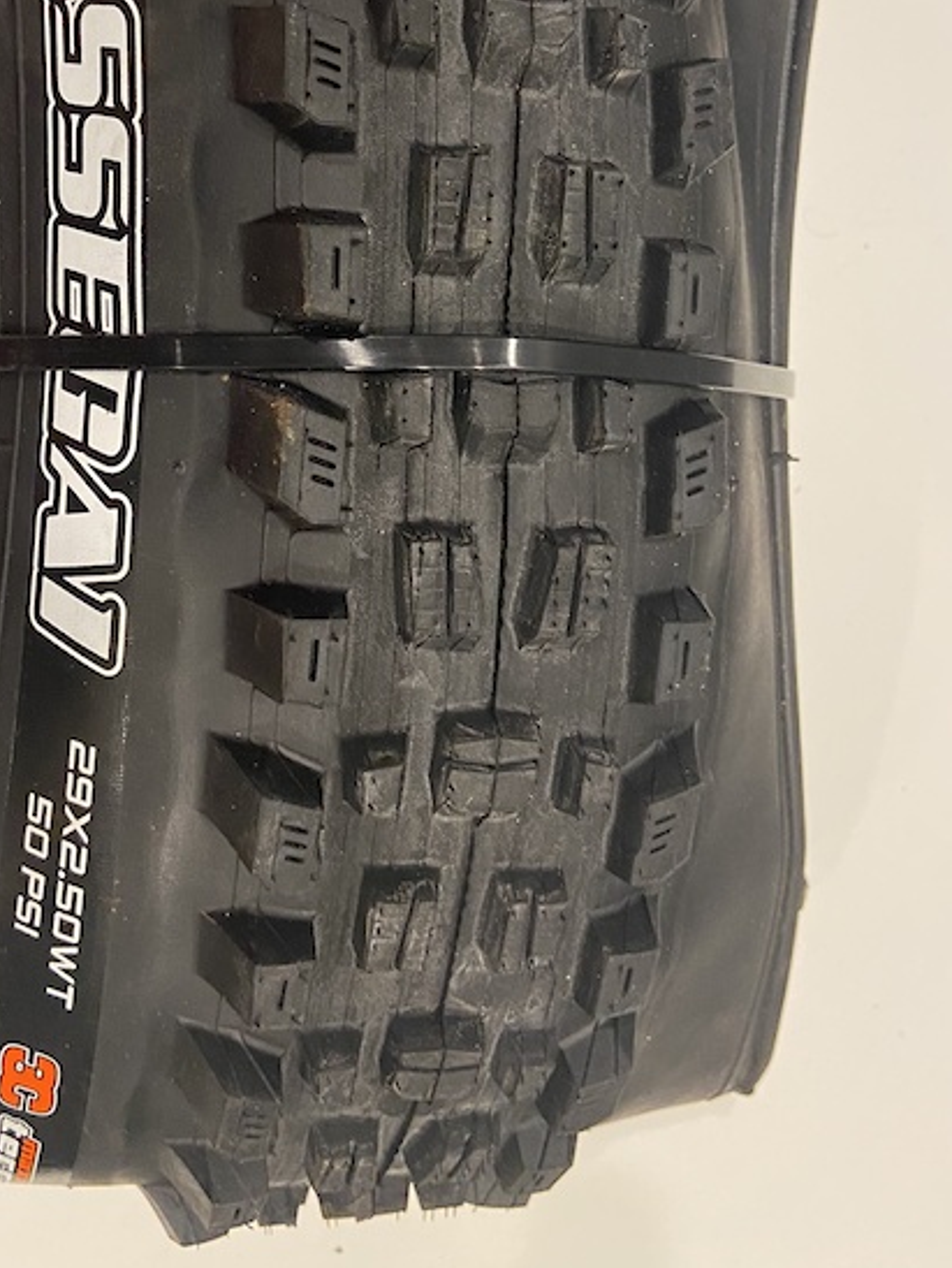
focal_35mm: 38
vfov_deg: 47.7
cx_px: 354
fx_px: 1392
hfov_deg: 37.5
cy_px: 366
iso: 320
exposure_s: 1/60
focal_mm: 4.25
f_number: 1.8
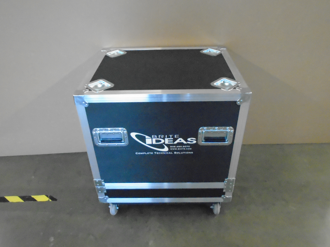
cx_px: 165
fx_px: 248
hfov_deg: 67.3
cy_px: 124
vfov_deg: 53.1
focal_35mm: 26
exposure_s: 1/50
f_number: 3.2
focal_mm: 4.6
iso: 1600
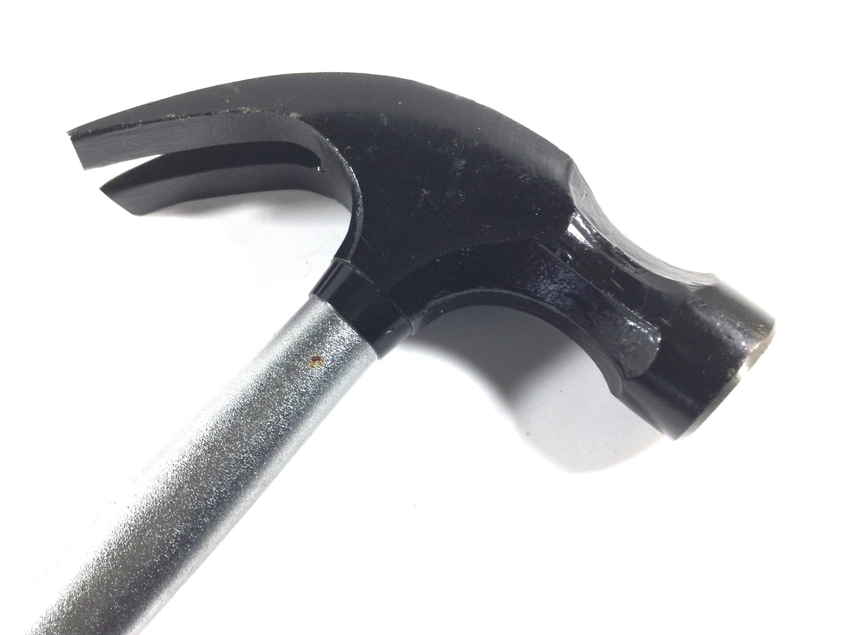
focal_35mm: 31
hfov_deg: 58.4
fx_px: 758
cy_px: 318
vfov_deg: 45.4
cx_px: 423
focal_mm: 3.3
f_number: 2.4
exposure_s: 1/50
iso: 32
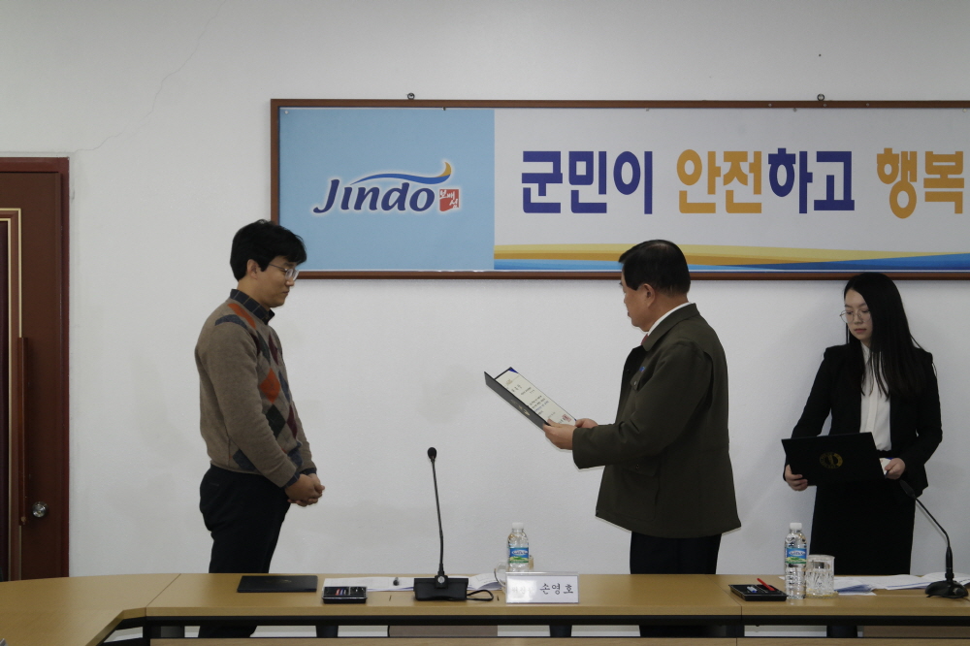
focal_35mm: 77
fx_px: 2074
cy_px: 323
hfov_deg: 26.3
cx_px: 485
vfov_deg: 17.7
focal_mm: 50
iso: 800
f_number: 5.6
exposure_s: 1/125
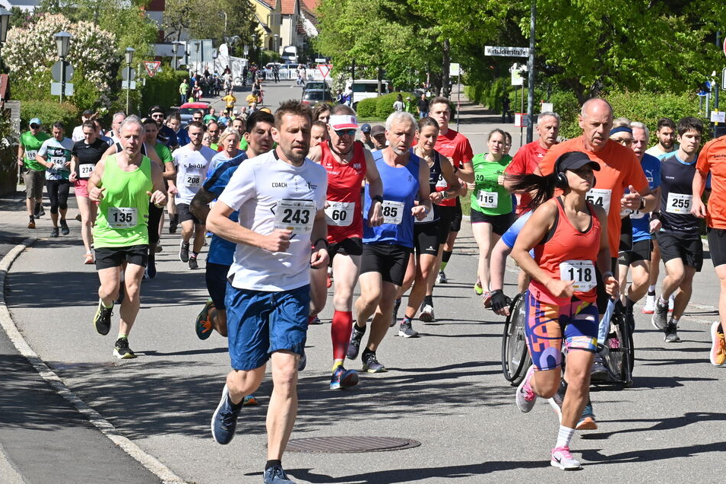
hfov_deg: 13.1
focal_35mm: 157
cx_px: 409
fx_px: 3165
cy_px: 188
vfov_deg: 8.7
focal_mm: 125
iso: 640
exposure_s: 1/320
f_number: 20
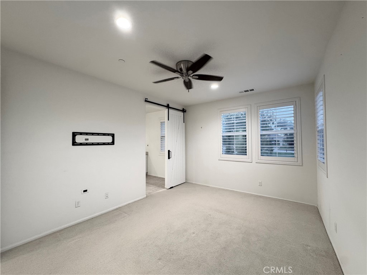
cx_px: 184
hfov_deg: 102.1
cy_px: 138
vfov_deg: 85.7
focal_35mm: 14
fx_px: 148
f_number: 2.2
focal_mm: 2.22
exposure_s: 1/60
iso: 250
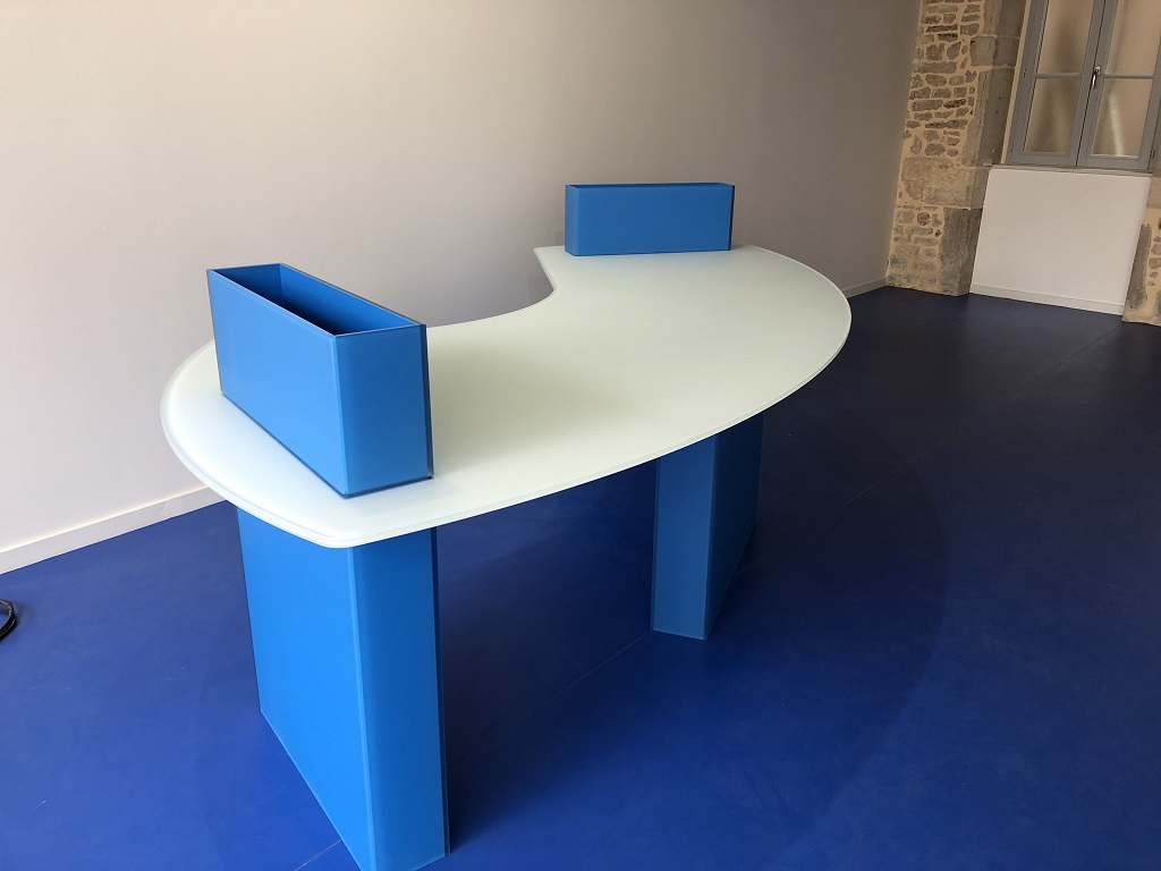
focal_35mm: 28
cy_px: 436
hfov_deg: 63.4
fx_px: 939
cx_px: 580
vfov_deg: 49.7
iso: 25
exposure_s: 1/50
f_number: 1.8
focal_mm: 3.99
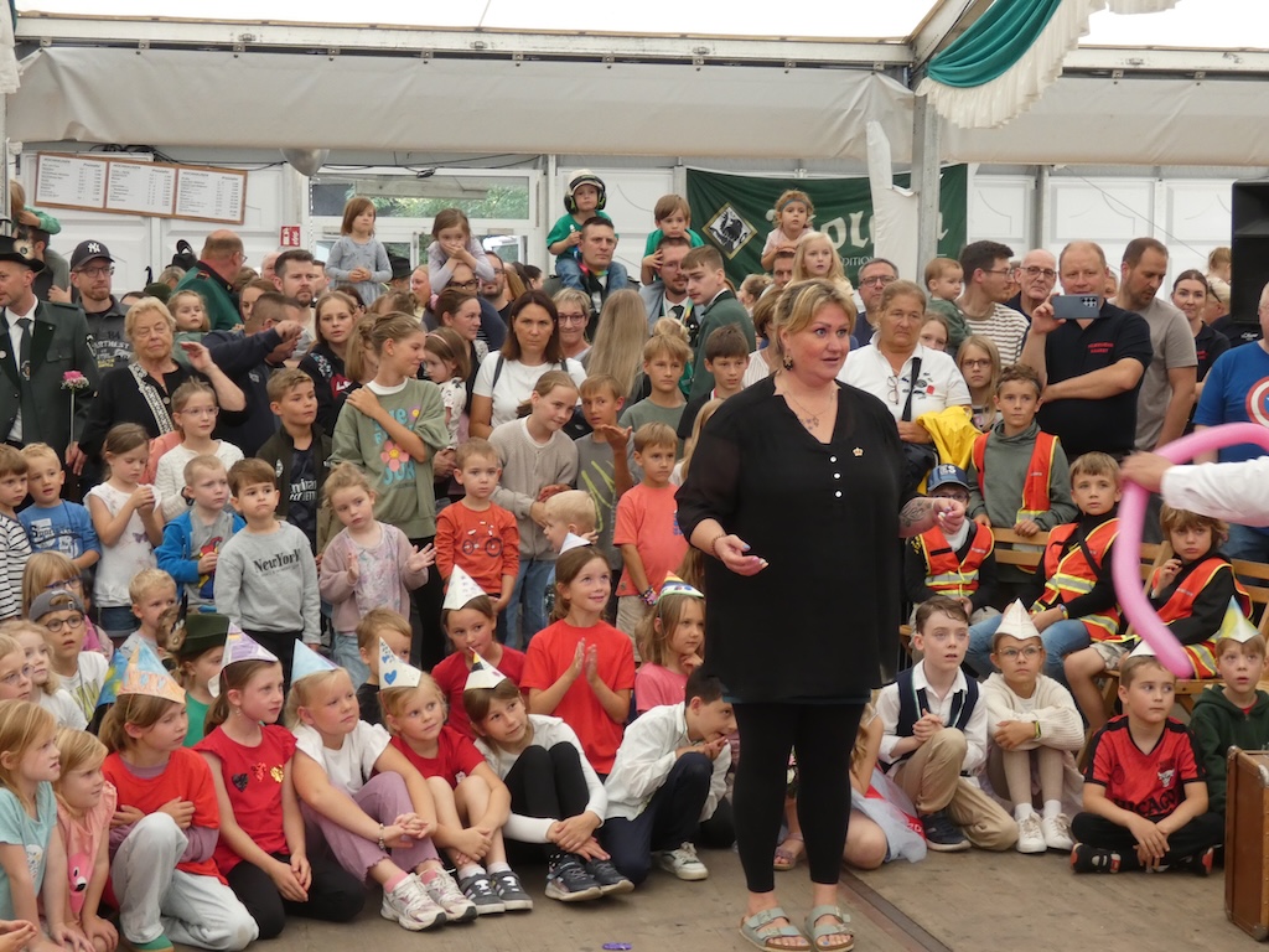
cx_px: 634
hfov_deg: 27.8
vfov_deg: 21.0
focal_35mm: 70
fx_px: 2566
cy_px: 476
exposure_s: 1/125
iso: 320
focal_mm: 12.5
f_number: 4.3
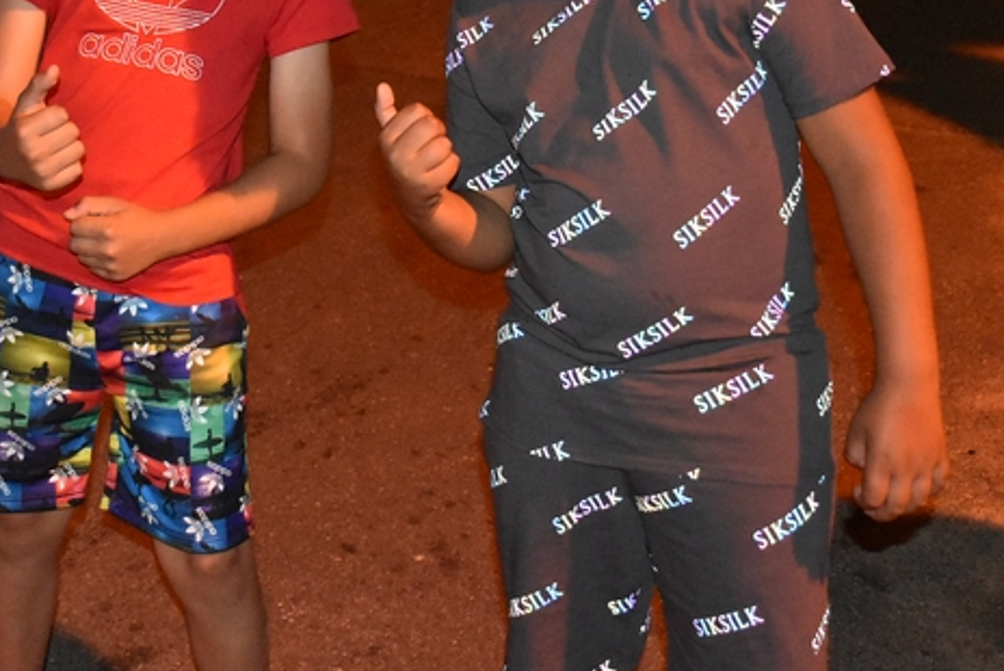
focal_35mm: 67
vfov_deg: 20.1
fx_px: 1869
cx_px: 260
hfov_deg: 29.6
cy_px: 119
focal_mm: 23
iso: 6400
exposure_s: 1/60
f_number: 3.8
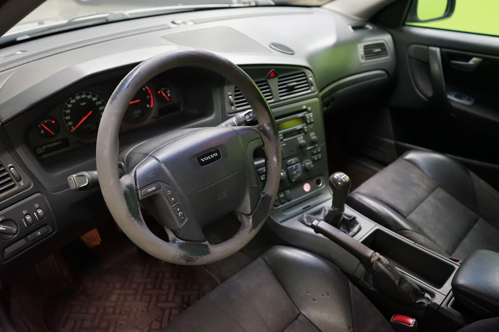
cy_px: 166
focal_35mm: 28
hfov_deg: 65.5
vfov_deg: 46.4
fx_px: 388
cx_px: 250
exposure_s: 1/160
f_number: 3.5
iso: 5000
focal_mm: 28
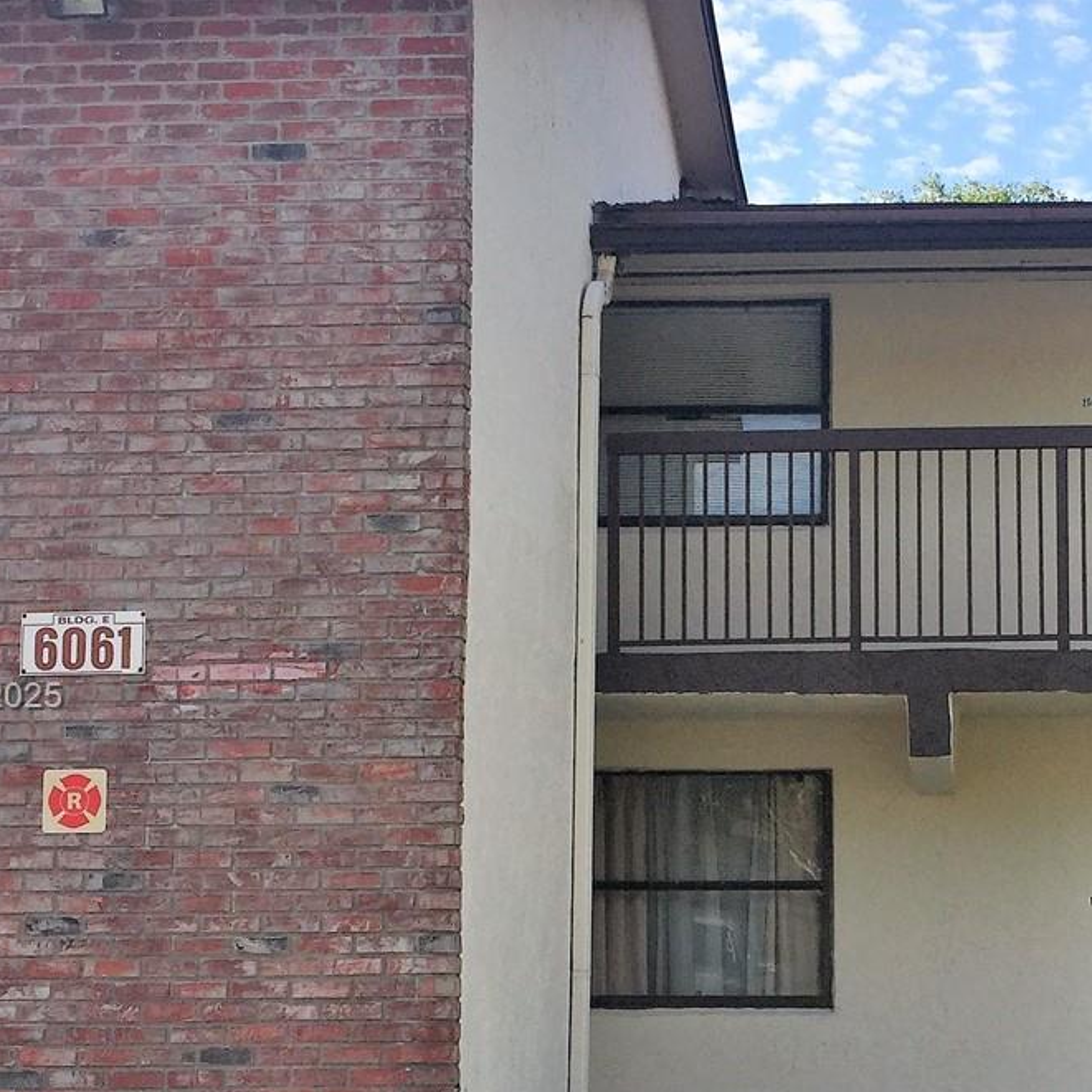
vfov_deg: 27.6
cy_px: 699
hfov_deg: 27.2
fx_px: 2213
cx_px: 856
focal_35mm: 62
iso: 32
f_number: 2.2
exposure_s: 1/1130
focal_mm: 4.15
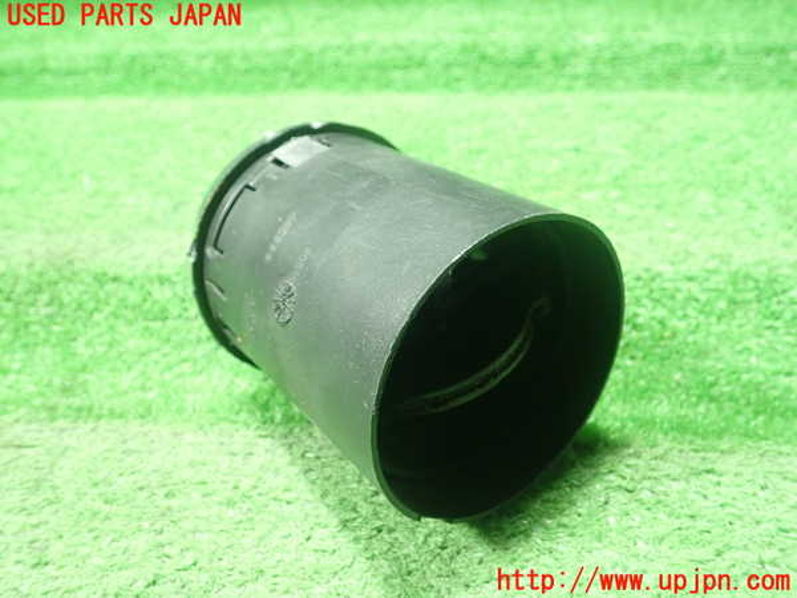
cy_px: 299
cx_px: 398
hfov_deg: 60.0
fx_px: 691
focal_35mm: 30
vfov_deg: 46.8
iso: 800
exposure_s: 1/50
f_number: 2.3
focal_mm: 5.5
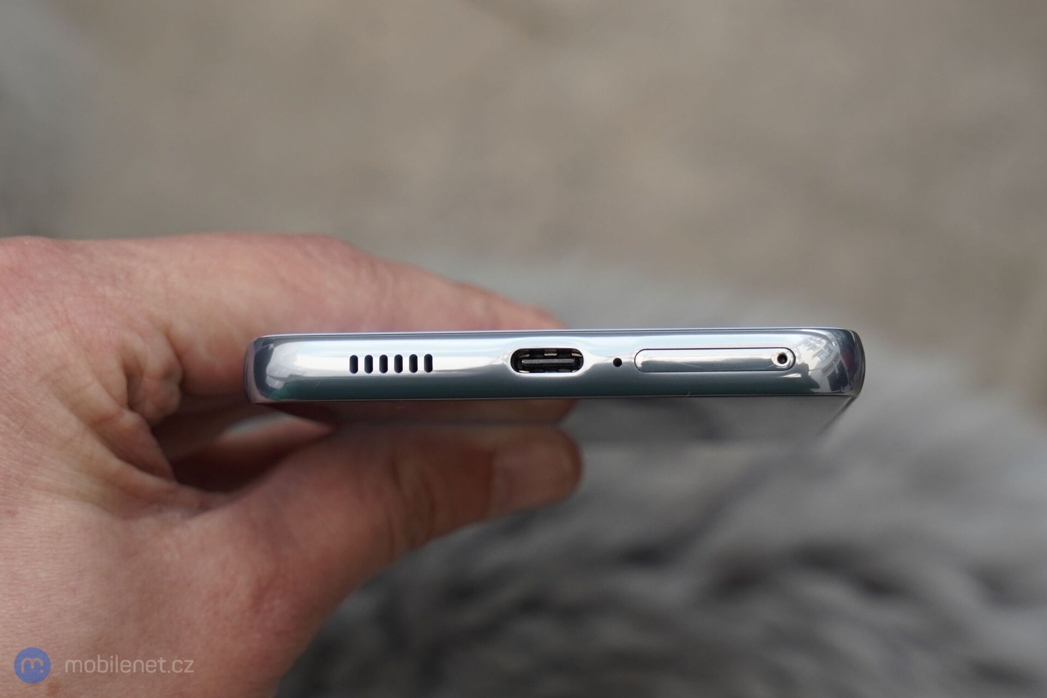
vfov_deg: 27.0
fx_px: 1454
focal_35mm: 50
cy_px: 349
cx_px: 524
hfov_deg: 39.6
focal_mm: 50
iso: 500
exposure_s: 1/250
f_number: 7.1
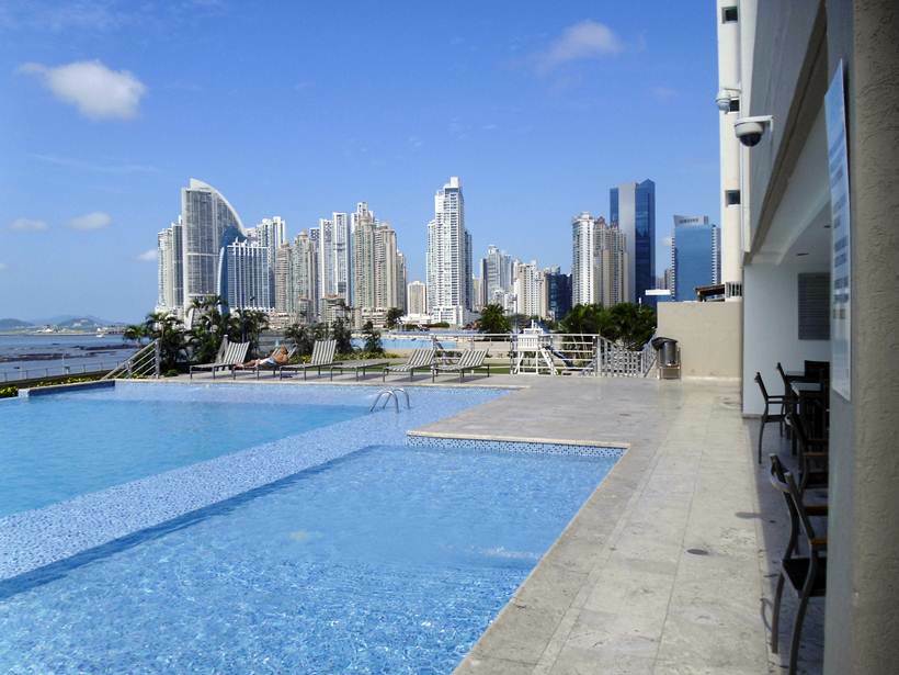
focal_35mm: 28
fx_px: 727
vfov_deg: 49.7
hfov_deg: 63.4
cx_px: 450
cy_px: 338
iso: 100
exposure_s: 1/250
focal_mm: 5
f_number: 9.1
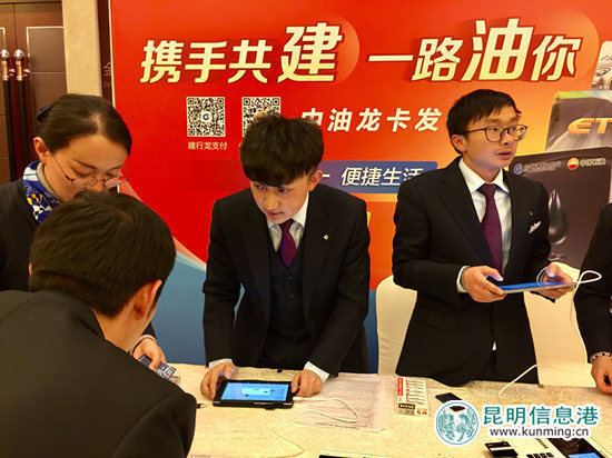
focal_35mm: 29
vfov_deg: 48.2
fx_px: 512
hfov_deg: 61.7
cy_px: 229
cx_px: 306
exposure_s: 1/8
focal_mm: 4.15
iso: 125
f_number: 2.2
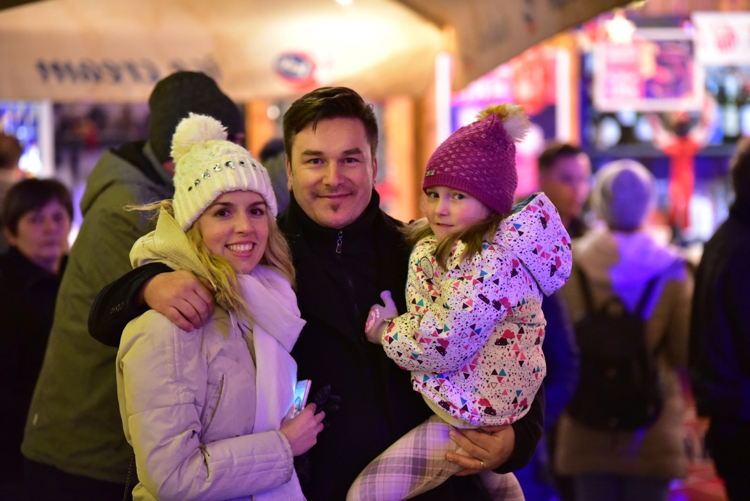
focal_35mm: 150
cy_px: 250
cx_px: 375
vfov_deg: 9.2
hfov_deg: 13.7
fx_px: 3126
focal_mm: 150
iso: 6400
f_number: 3.2
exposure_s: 1/60
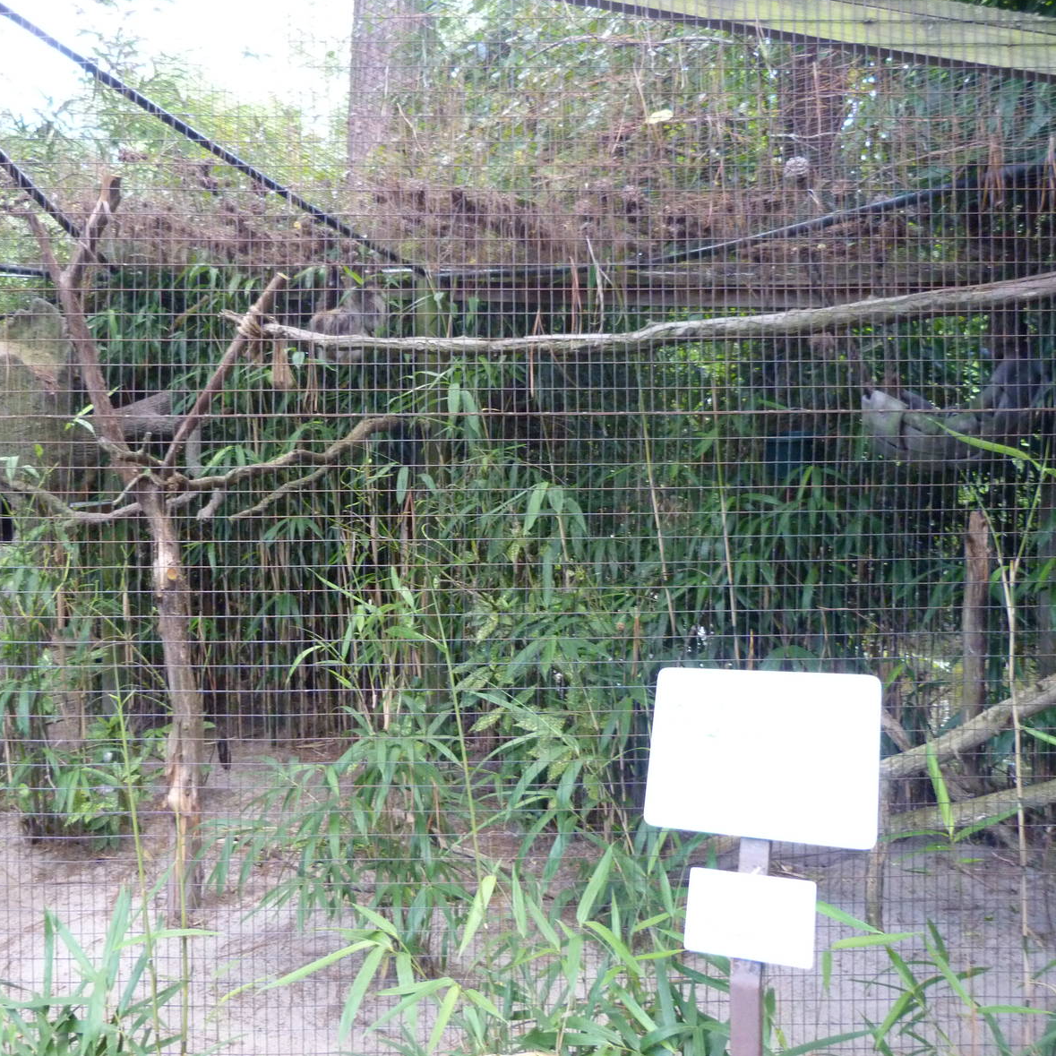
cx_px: 425
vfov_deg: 54.0
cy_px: 524
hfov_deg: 53.7
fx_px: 1035
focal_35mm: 30
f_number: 2.8
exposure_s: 1/50
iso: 400
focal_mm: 4.5
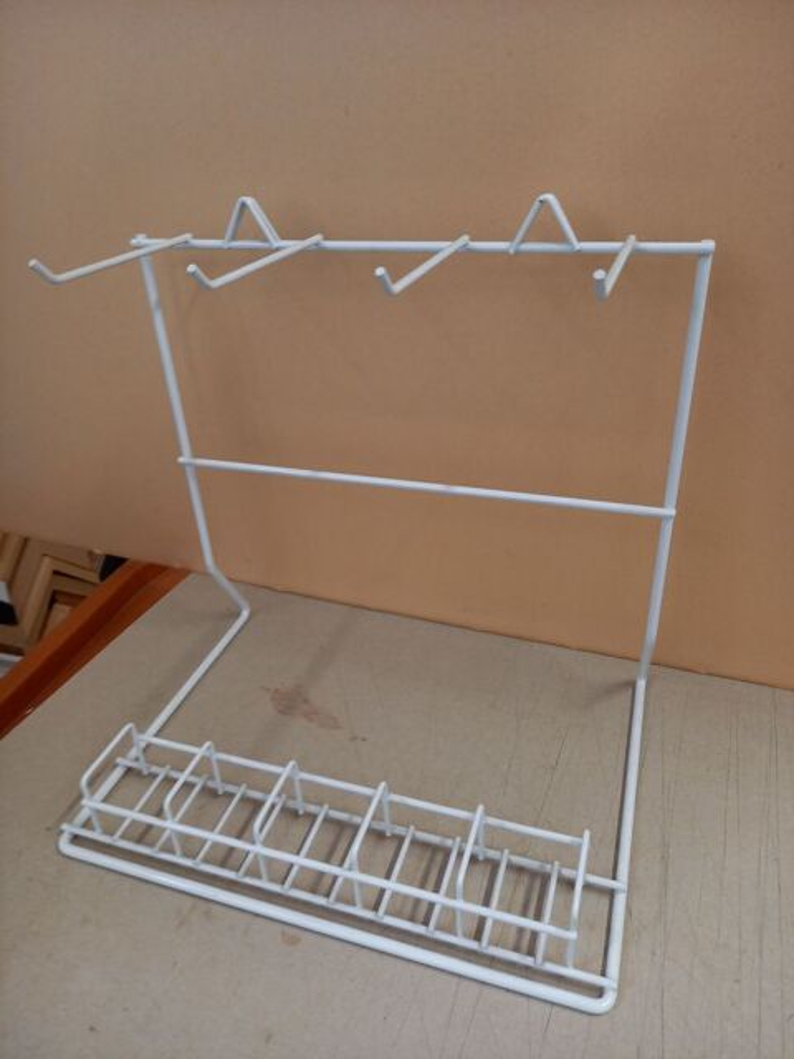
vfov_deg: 69.4
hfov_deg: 54.9
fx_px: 765
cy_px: 530
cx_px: 397
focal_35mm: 25
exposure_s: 1/50
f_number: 1.8
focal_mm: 4.65
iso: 160
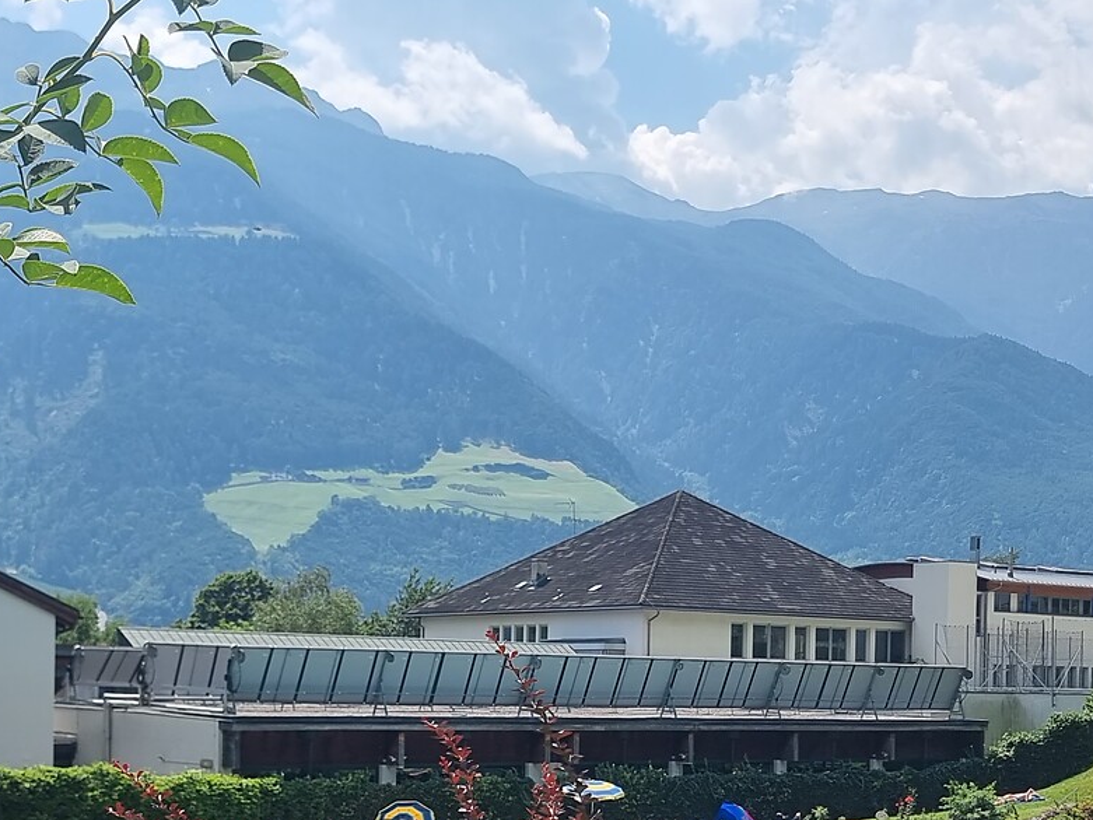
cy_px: 683
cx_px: 451
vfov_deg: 24.3
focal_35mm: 59
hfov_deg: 32.6
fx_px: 1863
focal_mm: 6.7
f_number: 1.8
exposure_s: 1/1484
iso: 50
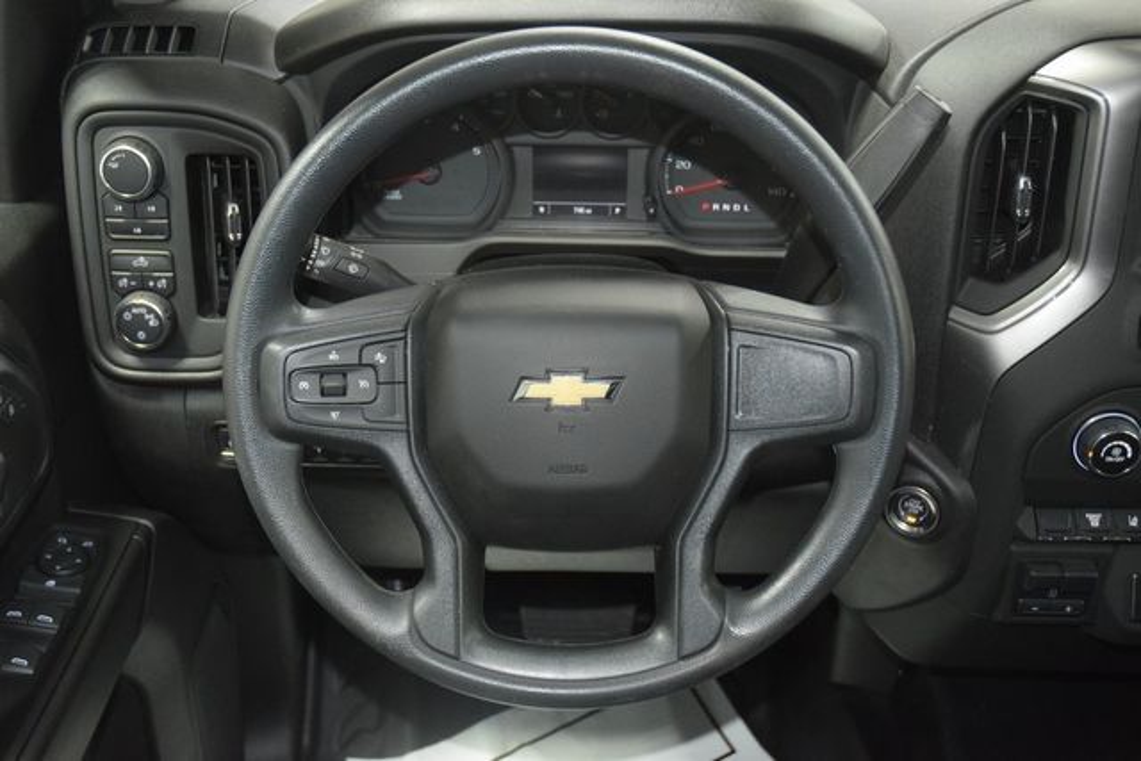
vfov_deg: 33.0
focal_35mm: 40
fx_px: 1284
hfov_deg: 47.9
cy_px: 380
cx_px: 570
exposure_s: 1/30
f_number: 3.8
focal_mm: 27
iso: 2500
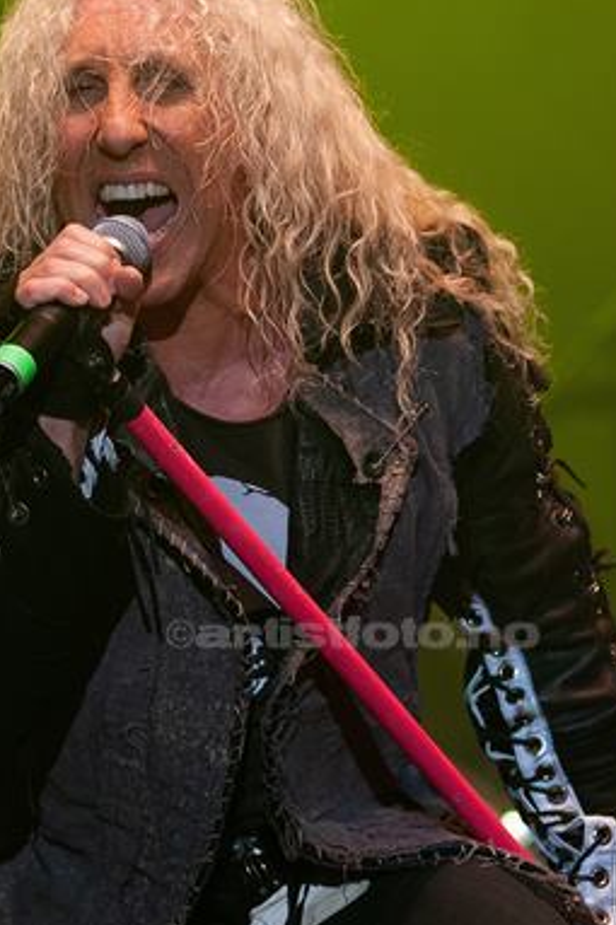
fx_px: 9041
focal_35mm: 352
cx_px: 184
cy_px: 459
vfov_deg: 5.9
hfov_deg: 3.9
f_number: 2.8
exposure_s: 1/320
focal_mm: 125
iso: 400
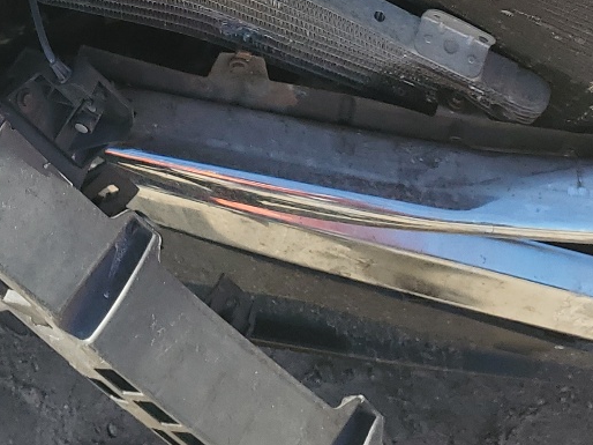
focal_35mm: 81
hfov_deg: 23.7
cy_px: -242
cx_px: 91
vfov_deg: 16.4
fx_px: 1387
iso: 50
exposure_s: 1/1111
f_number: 1.5
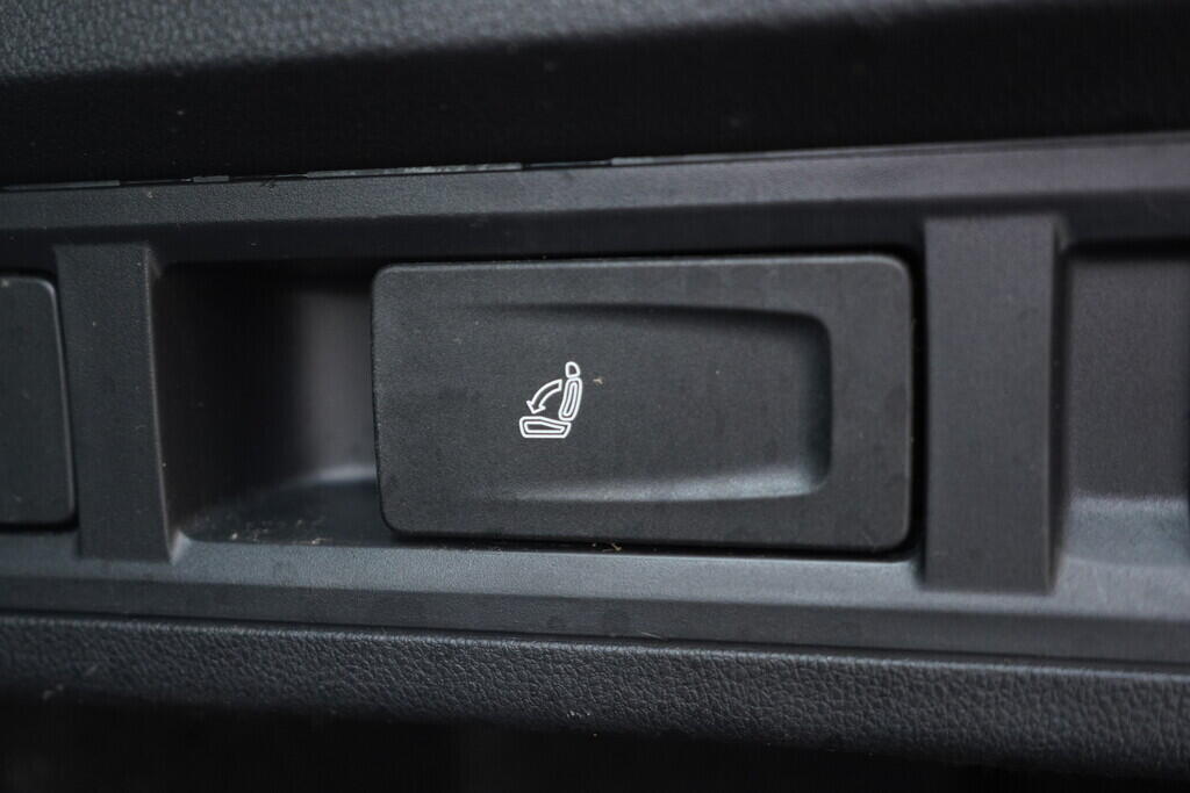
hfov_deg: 53.1
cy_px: 396
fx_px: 1190
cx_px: 595
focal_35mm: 36
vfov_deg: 36.9
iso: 640
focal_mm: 24
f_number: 2.8
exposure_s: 1/40
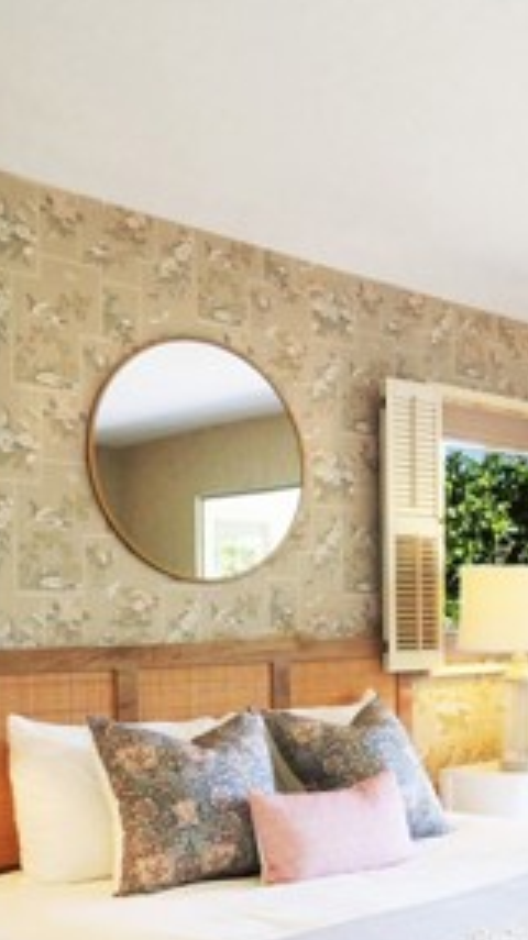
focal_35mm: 44
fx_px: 1097
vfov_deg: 45.3
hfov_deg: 23.7
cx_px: 696
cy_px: 663
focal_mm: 9
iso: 2000
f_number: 8
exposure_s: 1/80
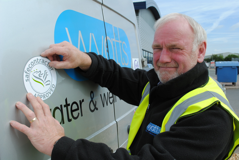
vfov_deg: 40.1
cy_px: 80
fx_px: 219
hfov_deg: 57.2
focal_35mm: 33
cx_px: 120
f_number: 8
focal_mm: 22
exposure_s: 1/250
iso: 100
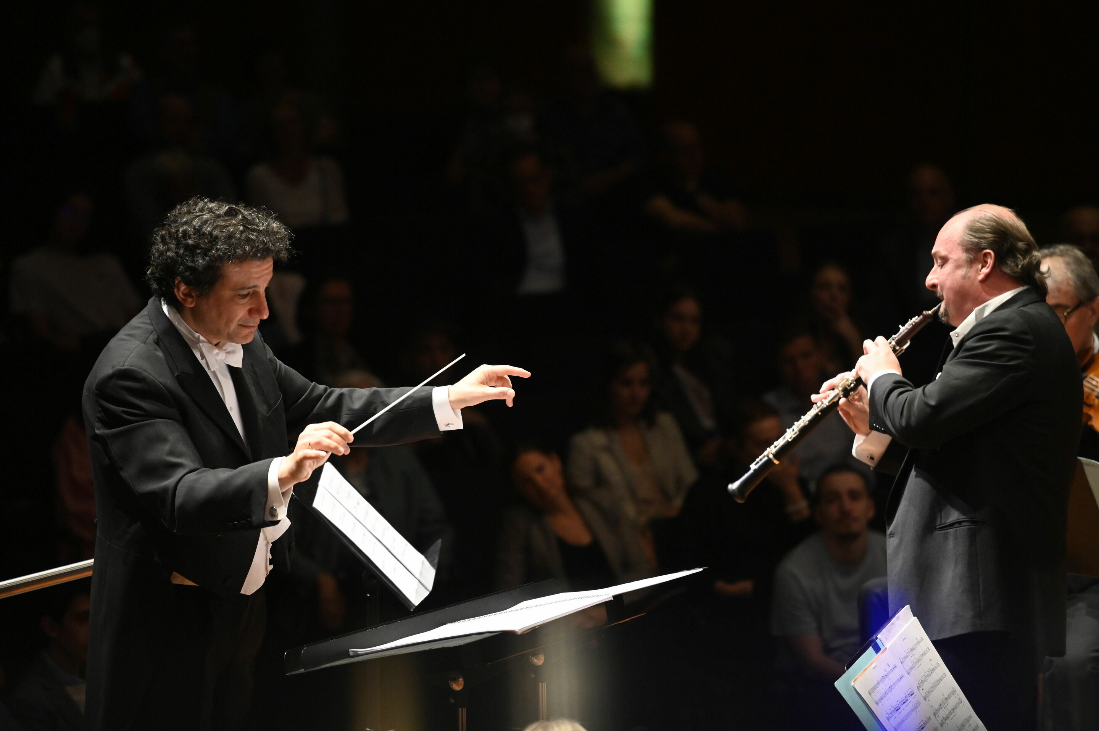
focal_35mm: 200
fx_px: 6101
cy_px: 366
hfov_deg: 10.3
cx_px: 550
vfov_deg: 6.9
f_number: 4.5
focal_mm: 200
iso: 5000
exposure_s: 1/200
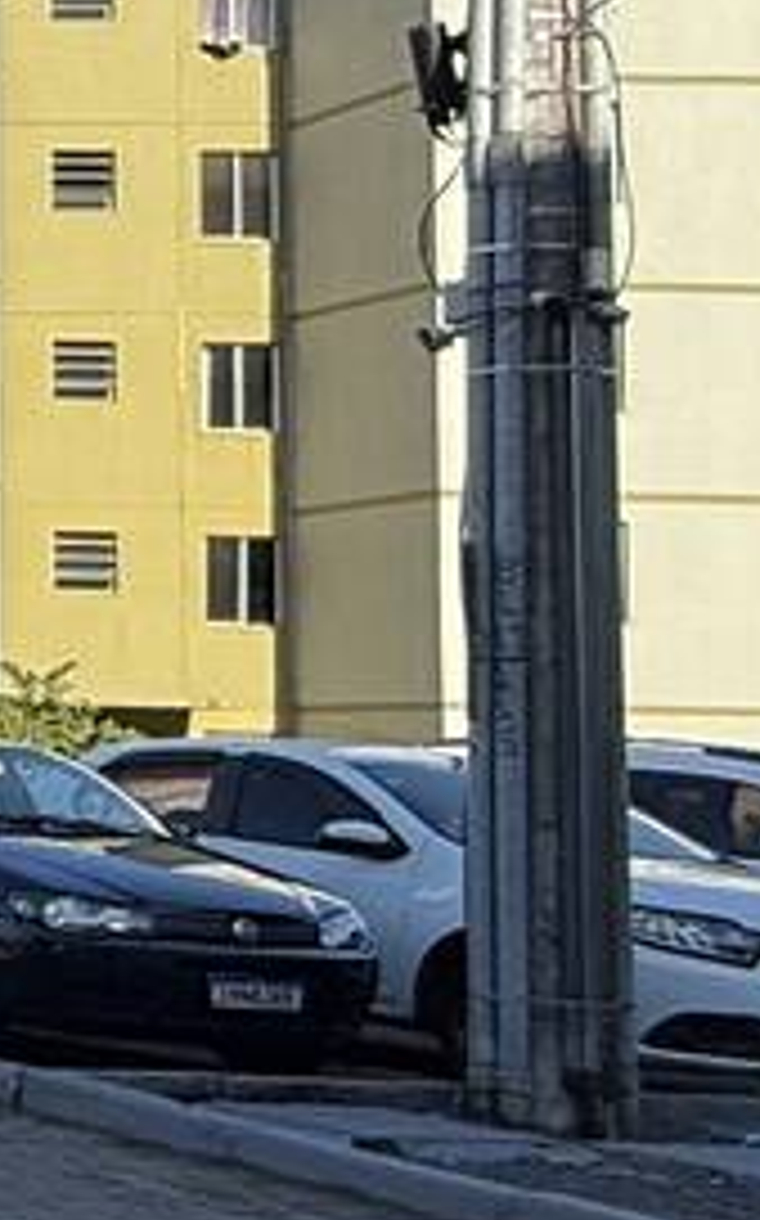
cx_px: -1700
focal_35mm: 79
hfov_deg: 10.2
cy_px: 617
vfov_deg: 26.2
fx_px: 2622
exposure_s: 1/1259
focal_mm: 2.22
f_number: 2.2
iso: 50
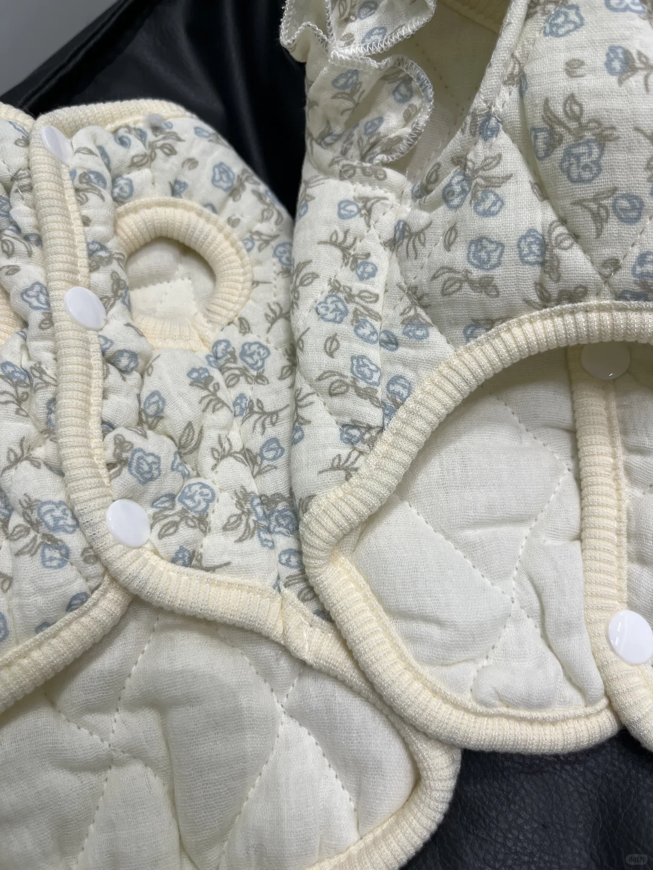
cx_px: 326
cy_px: 435
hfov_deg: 53.1
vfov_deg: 67.3
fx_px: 654
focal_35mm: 26
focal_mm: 5.1
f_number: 1.6
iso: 64
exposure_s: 1/100
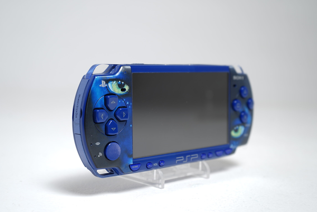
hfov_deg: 37.5
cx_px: 153
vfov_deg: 25.5
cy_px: 111
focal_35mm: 53
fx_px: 467
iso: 64
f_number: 5.6
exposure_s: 1/4
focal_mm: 47
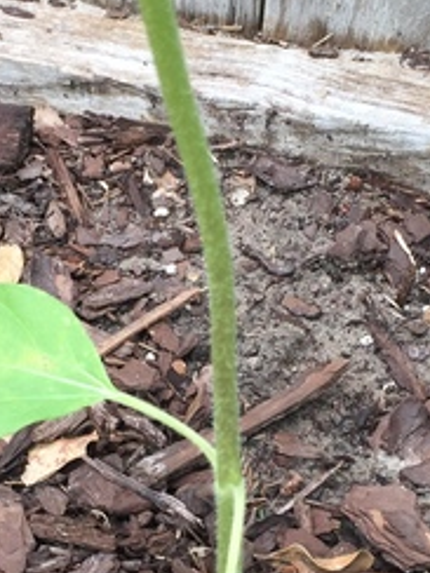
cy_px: 425
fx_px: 1573
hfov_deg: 15.6
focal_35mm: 95
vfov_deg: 20.5
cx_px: 190
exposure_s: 1/120
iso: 50
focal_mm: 4.15
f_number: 2.2
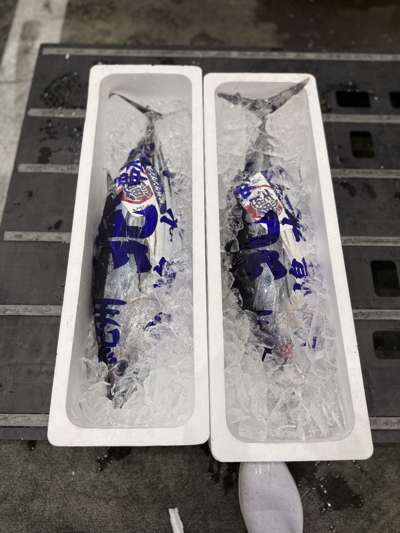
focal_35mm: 24
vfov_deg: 71.6
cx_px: 200
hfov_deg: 56.8
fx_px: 370
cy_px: 266
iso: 64
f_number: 1.78
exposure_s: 1/121
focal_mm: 6.76
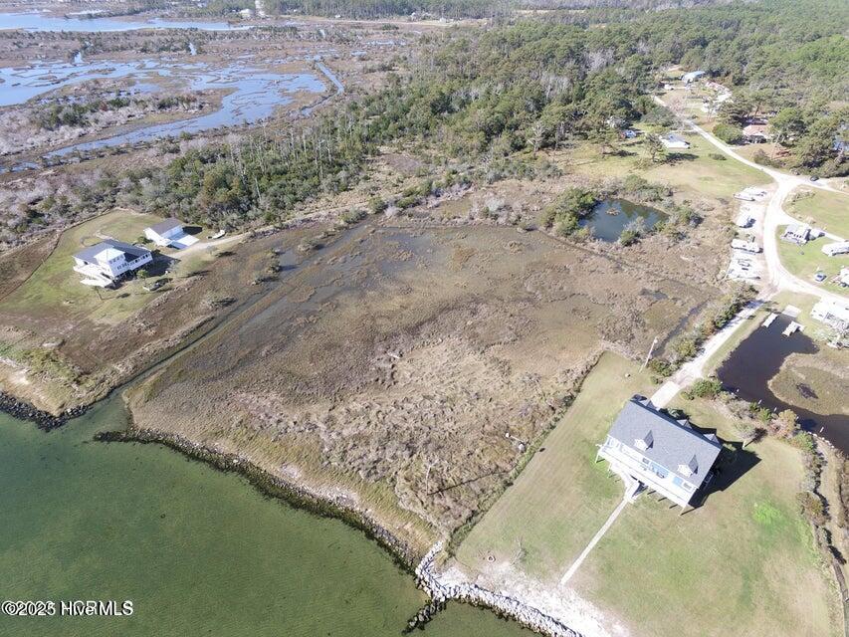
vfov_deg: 66.0
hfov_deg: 81.7
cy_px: 318
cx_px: 424
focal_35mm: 20
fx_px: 491
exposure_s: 1/366
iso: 100
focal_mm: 3.61
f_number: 2.8
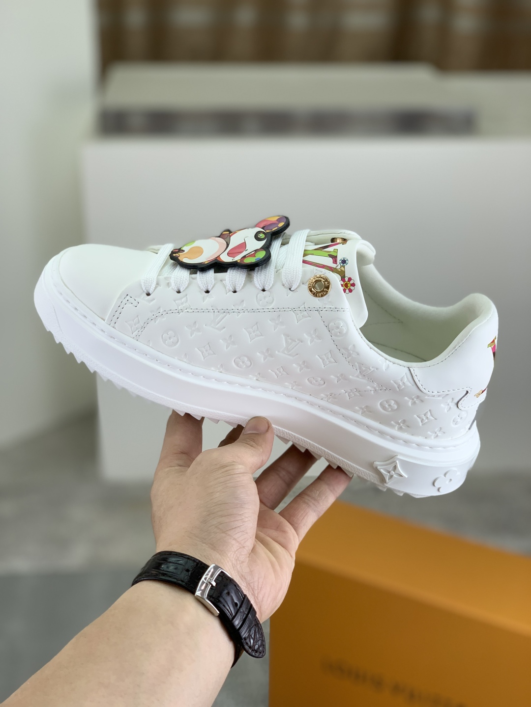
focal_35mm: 52
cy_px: 354
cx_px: 266
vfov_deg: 36.8
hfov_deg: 28.0
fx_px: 1064
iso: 16
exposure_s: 1/151
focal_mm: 6
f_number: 2.4
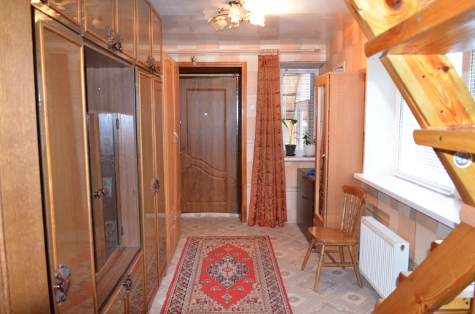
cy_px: 157
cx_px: 238
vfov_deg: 47.7
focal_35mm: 27
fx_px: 356
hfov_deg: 67.5
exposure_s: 1/60
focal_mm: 18
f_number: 3.5
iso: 2800
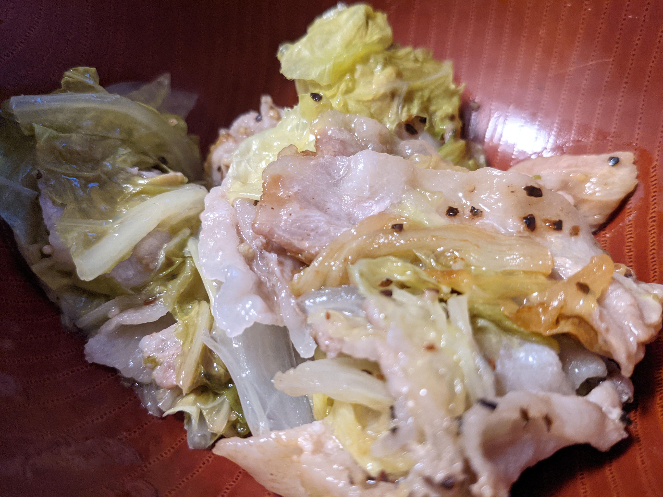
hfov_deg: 65.3
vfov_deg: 51.4
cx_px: 332
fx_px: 517
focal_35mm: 27
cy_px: 248
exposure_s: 1/23.8
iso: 264
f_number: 1.73
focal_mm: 4.38
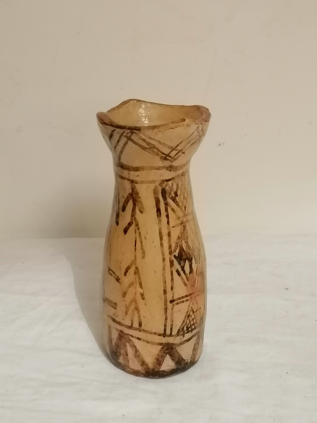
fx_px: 684
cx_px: 158
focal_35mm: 56
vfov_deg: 34.3
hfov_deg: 26.1
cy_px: 212
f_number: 1.8
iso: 320
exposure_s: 1/33.3
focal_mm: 5.4
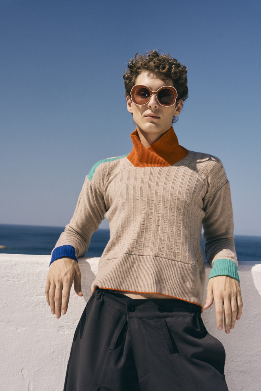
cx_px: 130
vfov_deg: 45.4
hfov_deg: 31.2
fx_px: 468
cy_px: 196
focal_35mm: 43
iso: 100
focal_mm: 43
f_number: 6.3
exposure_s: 1/250
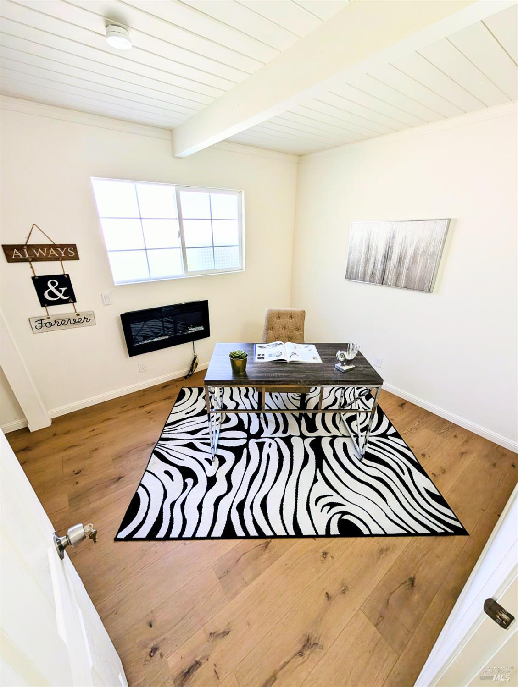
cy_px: 344
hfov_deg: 94.7
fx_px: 239
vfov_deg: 110.4
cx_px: 259
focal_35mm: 12
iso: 58
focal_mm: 2.02
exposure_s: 1/257
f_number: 1.7
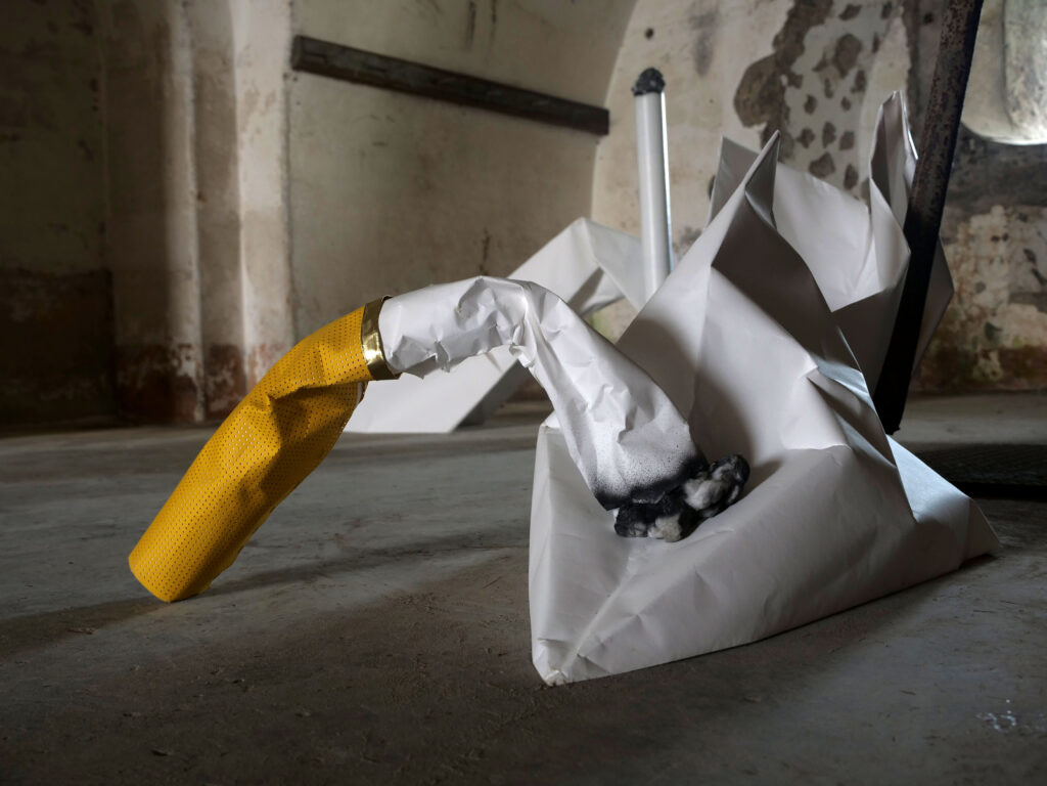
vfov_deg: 37.7
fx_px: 1149
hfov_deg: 49.0
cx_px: 524
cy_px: 393
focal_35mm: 38
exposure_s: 1/20
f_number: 4
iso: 200
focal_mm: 19
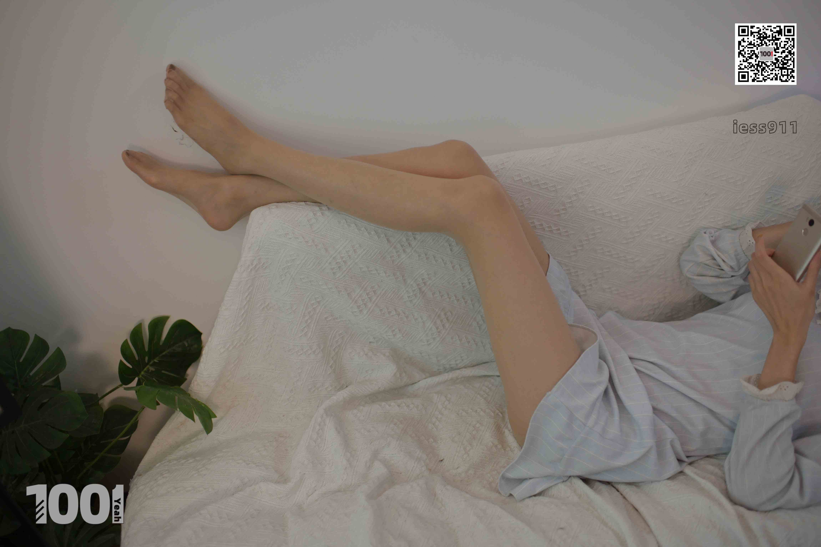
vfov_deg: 37.9
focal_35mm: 35
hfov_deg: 54.4
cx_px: 410
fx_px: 798
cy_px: 274
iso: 640
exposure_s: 1/160
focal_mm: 35
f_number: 2
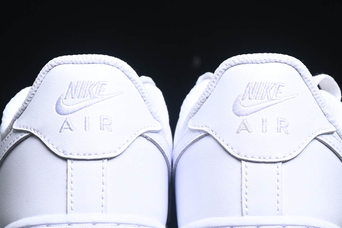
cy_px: 113
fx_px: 1985
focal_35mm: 209
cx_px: 176
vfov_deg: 6.6
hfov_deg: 9.8
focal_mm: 50
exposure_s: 1/60
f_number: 6.3
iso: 160
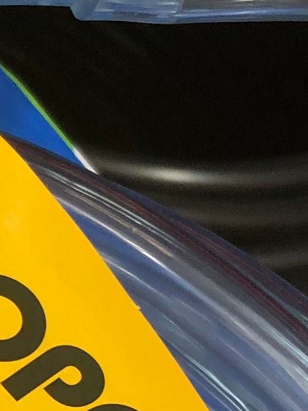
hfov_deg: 8.9
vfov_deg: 12.0
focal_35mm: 161
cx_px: -206
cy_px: 471
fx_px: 1909
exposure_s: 1/20
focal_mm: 3.99
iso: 40
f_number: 1.8
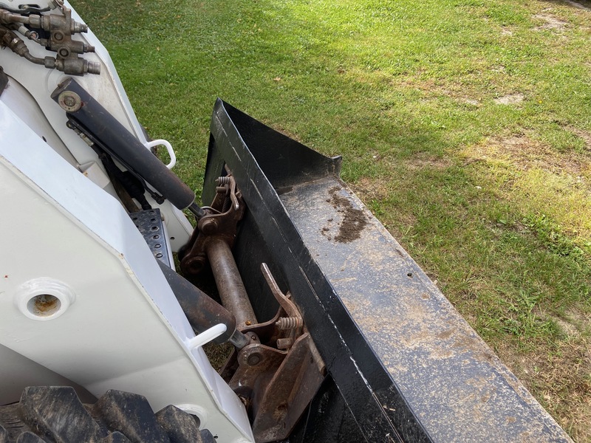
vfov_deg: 53.1
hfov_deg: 67.3
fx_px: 444
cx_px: 296
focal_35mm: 26
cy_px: 222
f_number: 1.8
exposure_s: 1/606
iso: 32
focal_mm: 4.25
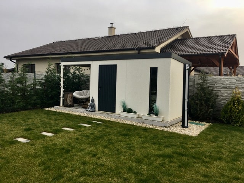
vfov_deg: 48.2
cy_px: 92
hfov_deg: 61.7
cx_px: 122
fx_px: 204
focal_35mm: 29
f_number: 2.2
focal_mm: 4.15
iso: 25
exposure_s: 1/158
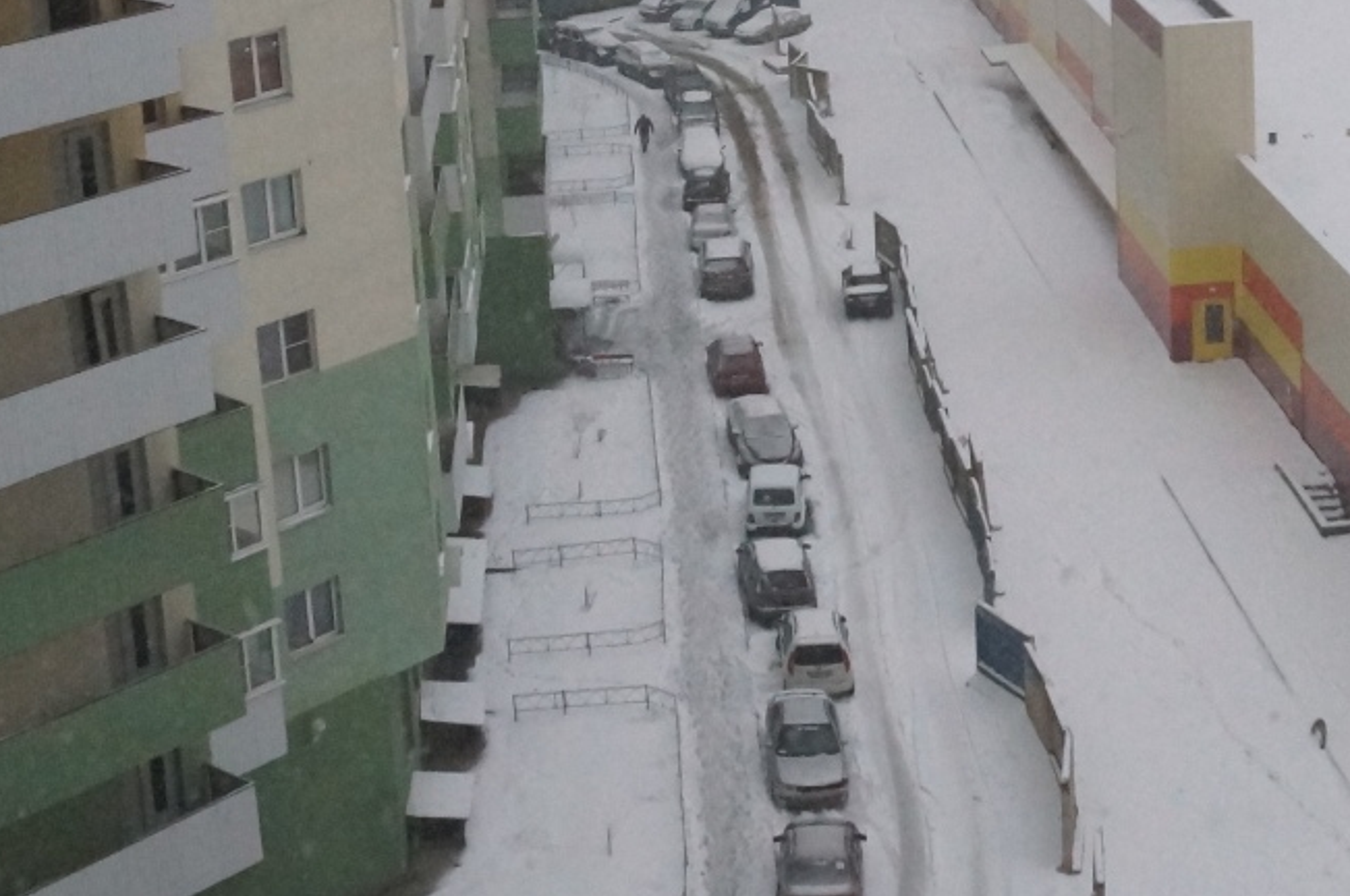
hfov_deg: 27.4
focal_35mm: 74
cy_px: 64
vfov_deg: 18.0
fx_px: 2771
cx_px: 709
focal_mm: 20
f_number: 8
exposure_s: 1/1000
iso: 3200
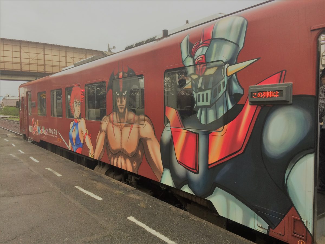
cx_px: 162
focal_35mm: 29
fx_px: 272
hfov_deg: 61.7
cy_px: 122
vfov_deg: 48.2
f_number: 2.2
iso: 64
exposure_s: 1/120
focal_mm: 4.15
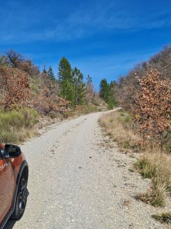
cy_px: 131
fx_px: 204
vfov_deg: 58.1
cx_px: 83
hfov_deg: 45.4
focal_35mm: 31
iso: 50
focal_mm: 5.4
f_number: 1.8
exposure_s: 1/3304
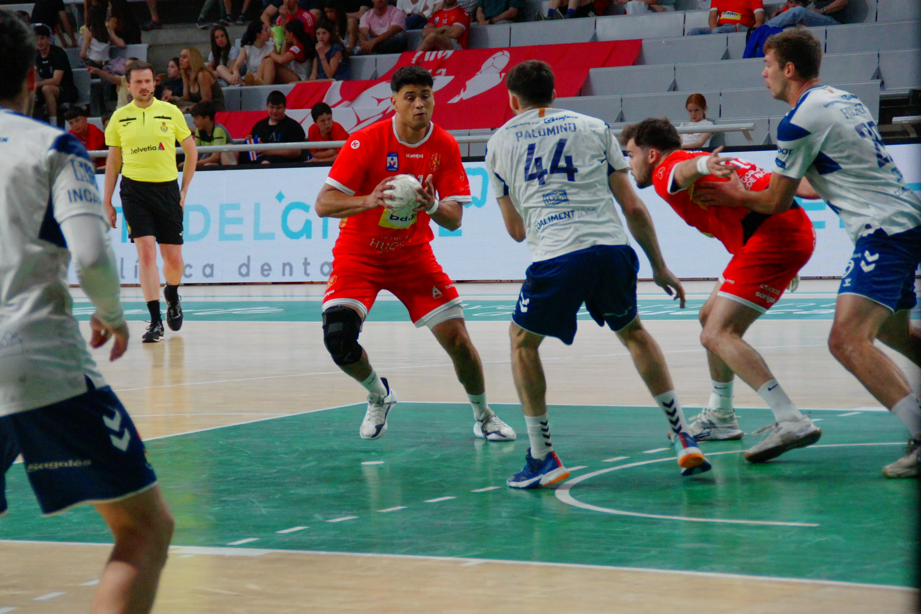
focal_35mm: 150
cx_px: 460
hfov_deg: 13.7
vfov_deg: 9.1
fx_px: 3837
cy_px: 307
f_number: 5.6
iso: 1600
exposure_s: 1/800
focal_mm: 100
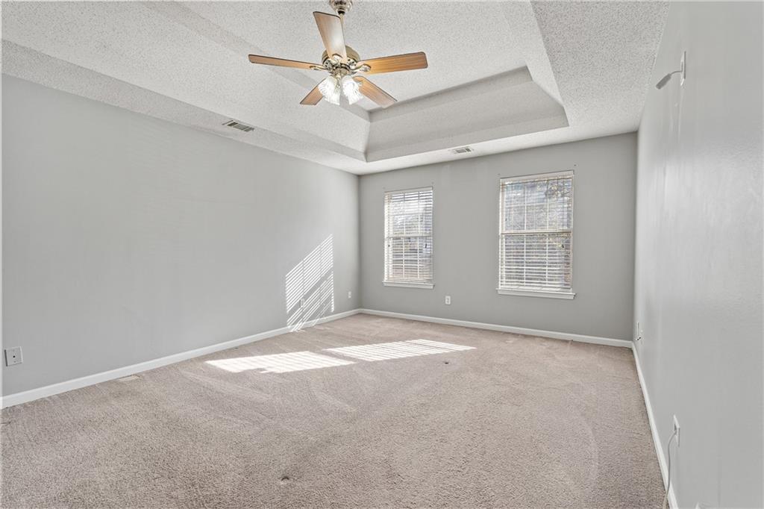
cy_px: 254
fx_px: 339
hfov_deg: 96.8
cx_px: 382
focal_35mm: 16
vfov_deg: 73.7
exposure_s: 1/50
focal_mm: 16
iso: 1250
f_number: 6.3
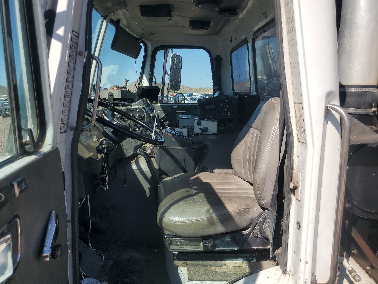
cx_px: 189
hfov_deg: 67.3
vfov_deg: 53.1
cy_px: 142
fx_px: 284
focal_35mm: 26
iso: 50
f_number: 1.5
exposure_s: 1/2500
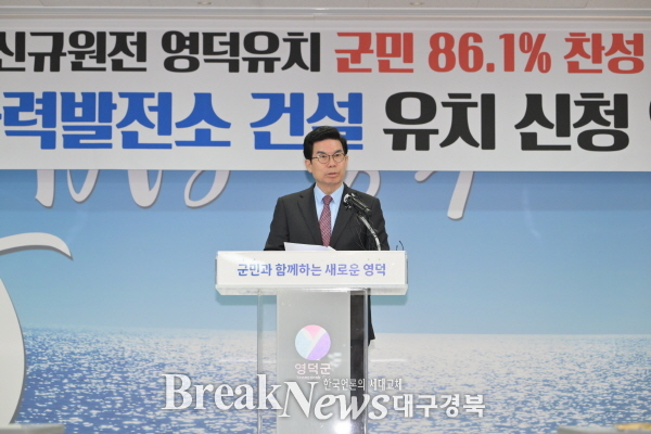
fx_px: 1989
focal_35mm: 110
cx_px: 326
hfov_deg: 18.6
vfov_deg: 12.5
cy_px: 217
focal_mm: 110
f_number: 4.5
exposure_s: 1/320
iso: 2500
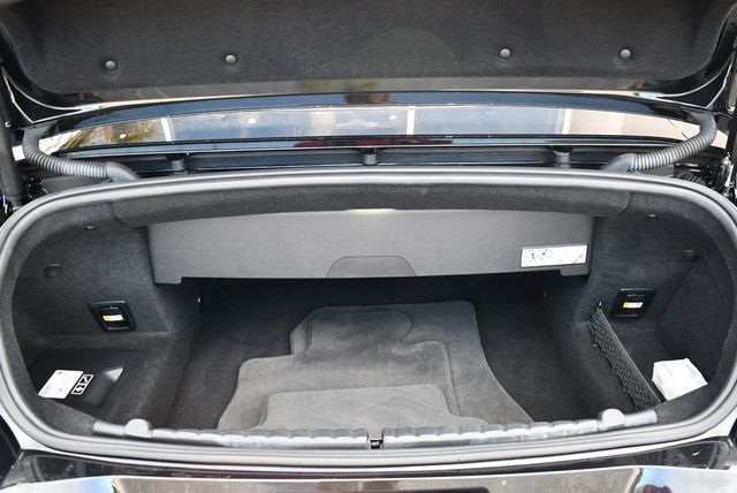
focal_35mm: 36
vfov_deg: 36.9
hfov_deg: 53.1
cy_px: 246
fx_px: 738
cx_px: 368
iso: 720
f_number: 3.5
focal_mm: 18
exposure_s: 1/250
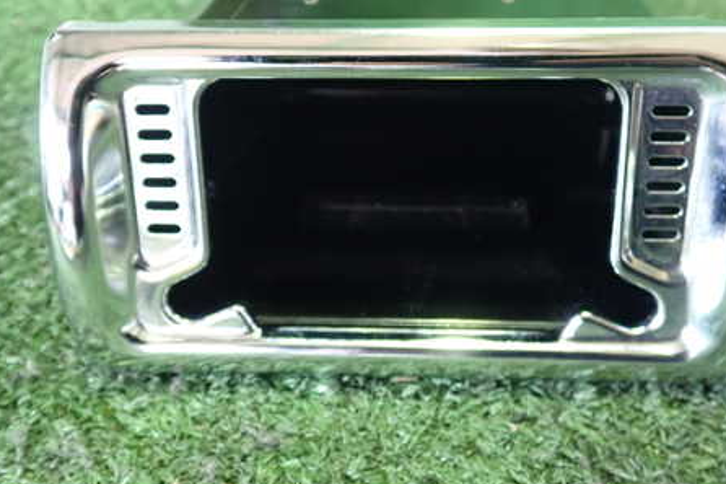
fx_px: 847
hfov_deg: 46.4
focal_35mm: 42
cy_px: 184
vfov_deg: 31.7
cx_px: 391
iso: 800
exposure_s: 1/25
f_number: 2.3
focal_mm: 5.4
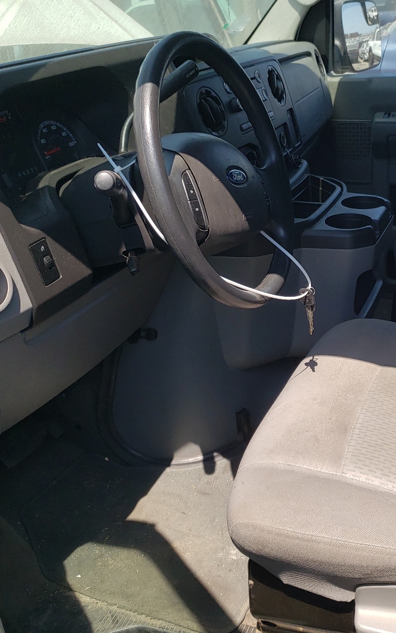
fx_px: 639
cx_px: 316
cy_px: 318
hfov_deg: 33.5
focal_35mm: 37
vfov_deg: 52.7
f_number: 1.5
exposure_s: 1/1250
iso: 50
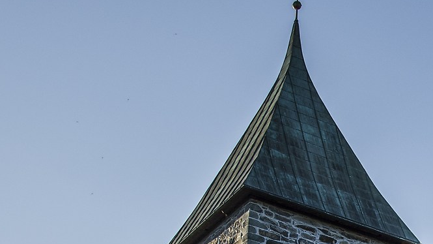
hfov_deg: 20.2
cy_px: 352
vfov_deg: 11.4
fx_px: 1171
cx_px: 443
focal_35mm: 102
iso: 100
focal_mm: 18
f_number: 7.1
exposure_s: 1/200
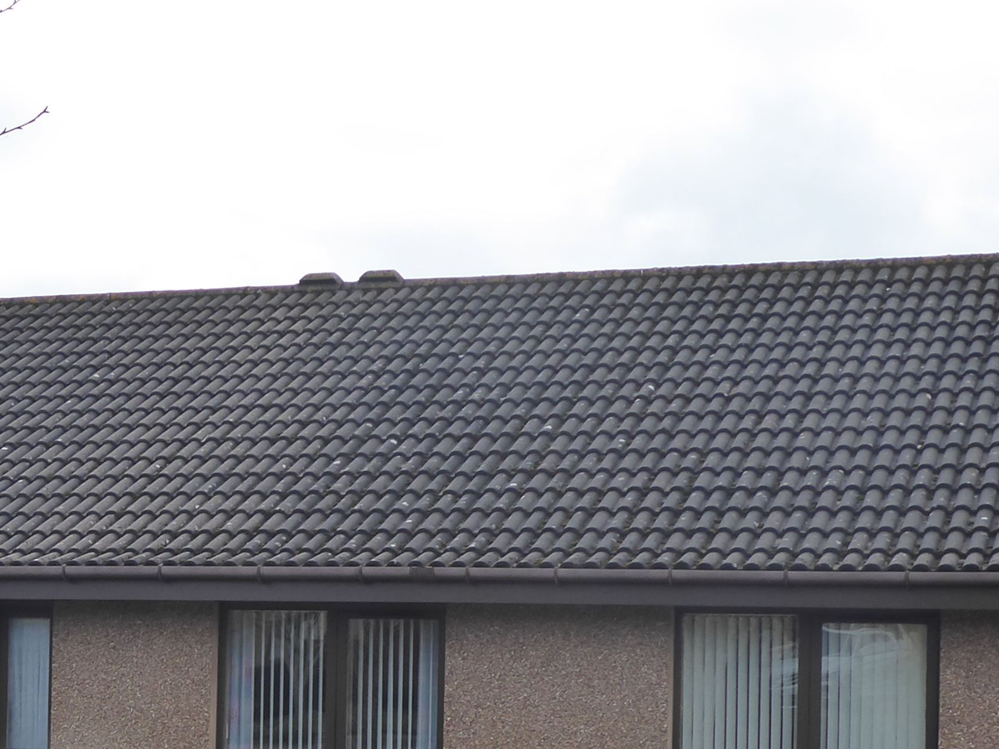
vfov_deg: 17.6
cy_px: 636
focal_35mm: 83
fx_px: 2395
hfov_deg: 23.4
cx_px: 319
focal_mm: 6.3
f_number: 3.7
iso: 160
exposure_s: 1/500
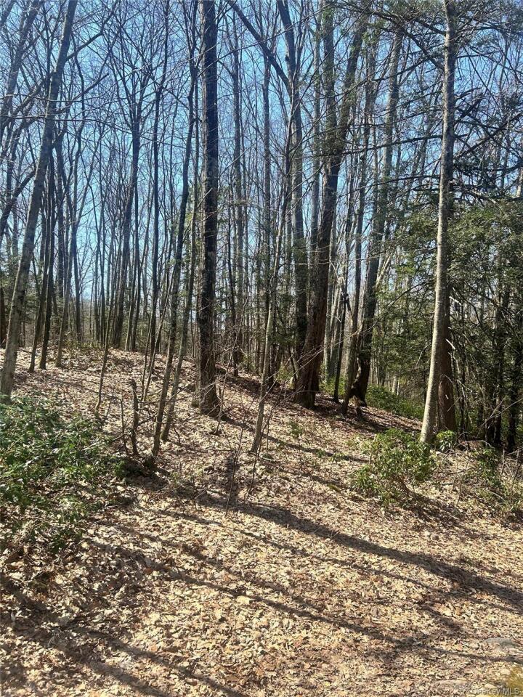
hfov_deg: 53.1
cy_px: 348
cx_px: 262
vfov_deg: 67.3
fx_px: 524
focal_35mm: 26
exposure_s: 1/1511
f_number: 1.5
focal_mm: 5.7
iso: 50
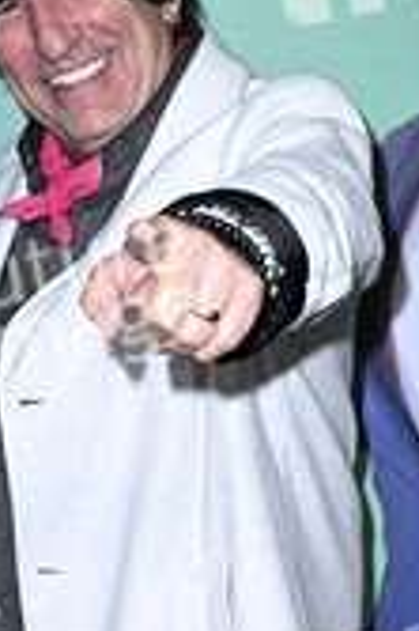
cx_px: 117
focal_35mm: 122
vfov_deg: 16.7
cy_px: 503
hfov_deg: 11.2
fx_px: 2134
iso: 1600
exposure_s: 1/200
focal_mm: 51
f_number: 5.6
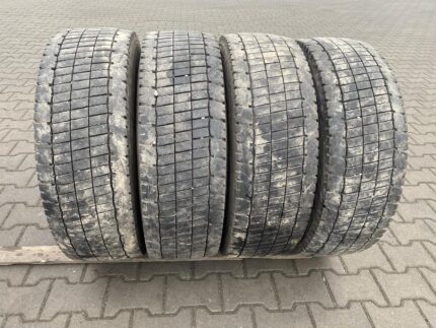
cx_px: 218
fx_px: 328
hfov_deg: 67.3
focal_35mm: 26
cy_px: 164
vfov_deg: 53.1
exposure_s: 1/121
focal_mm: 4.25
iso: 100
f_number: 1.8
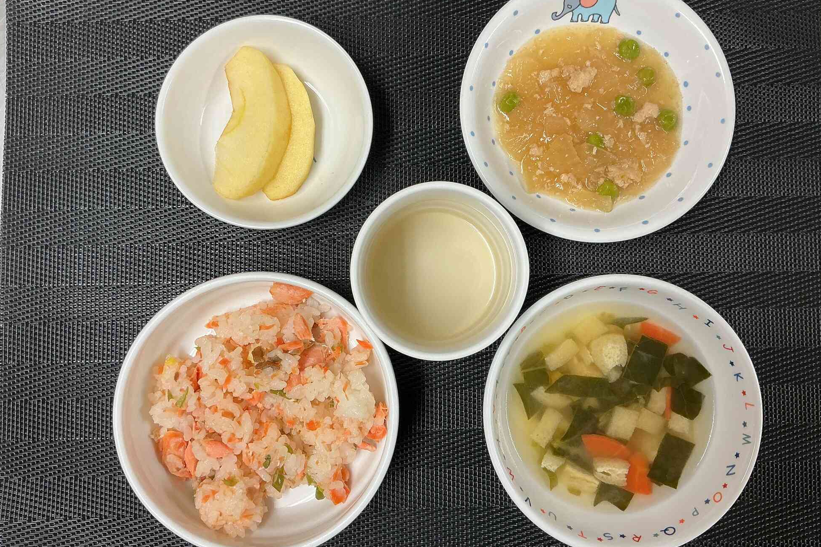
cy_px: 258
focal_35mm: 31
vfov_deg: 42.3
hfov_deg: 60.3
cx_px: 418
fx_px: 707
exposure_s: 1/60
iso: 50
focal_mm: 3
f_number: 1.8
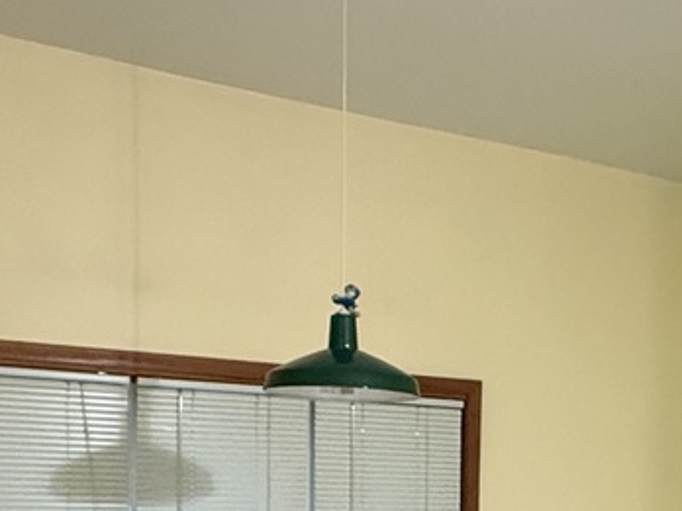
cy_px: 589
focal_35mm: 58
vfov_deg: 23.4
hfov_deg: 32.6
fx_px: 1143
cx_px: 517
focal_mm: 2.22
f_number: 2.2
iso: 800
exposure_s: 1/60
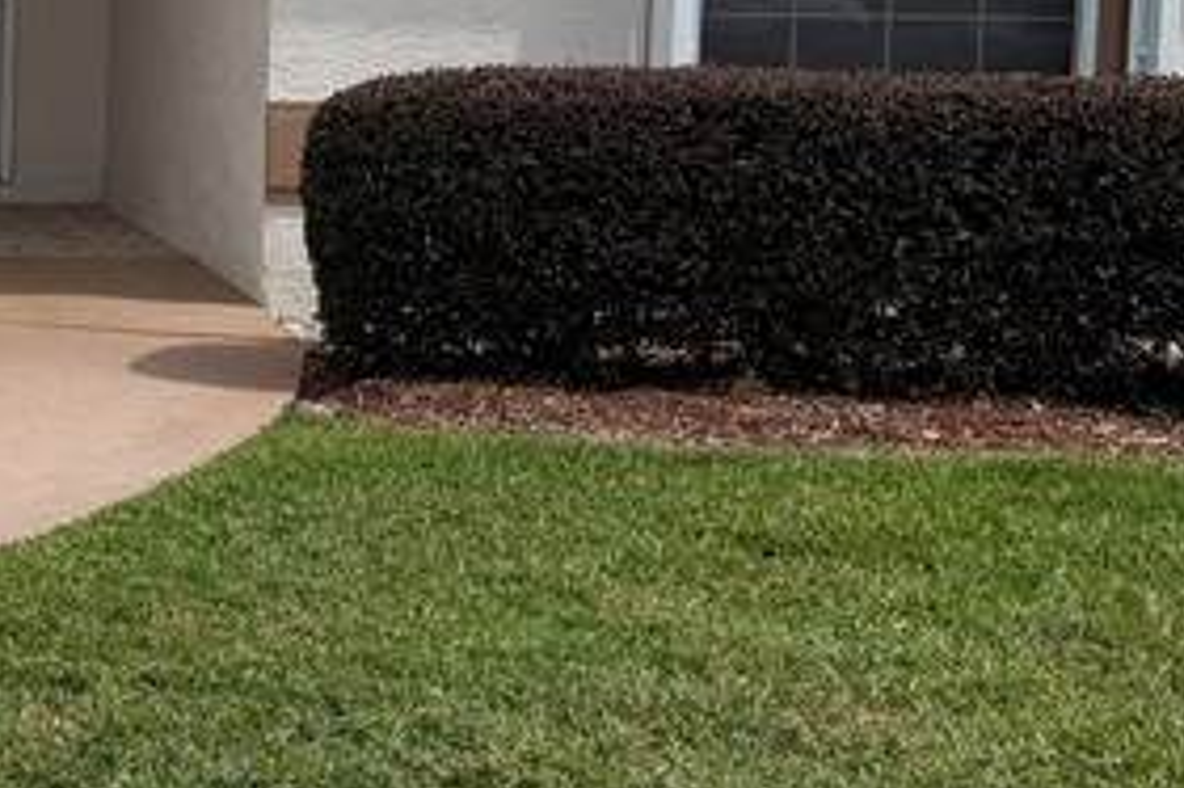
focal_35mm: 91
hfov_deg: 20.7
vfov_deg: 14.9
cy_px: 164
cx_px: -282
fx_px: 2991
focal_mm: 6.76
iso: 80
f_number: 1.78
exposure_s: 1/5714
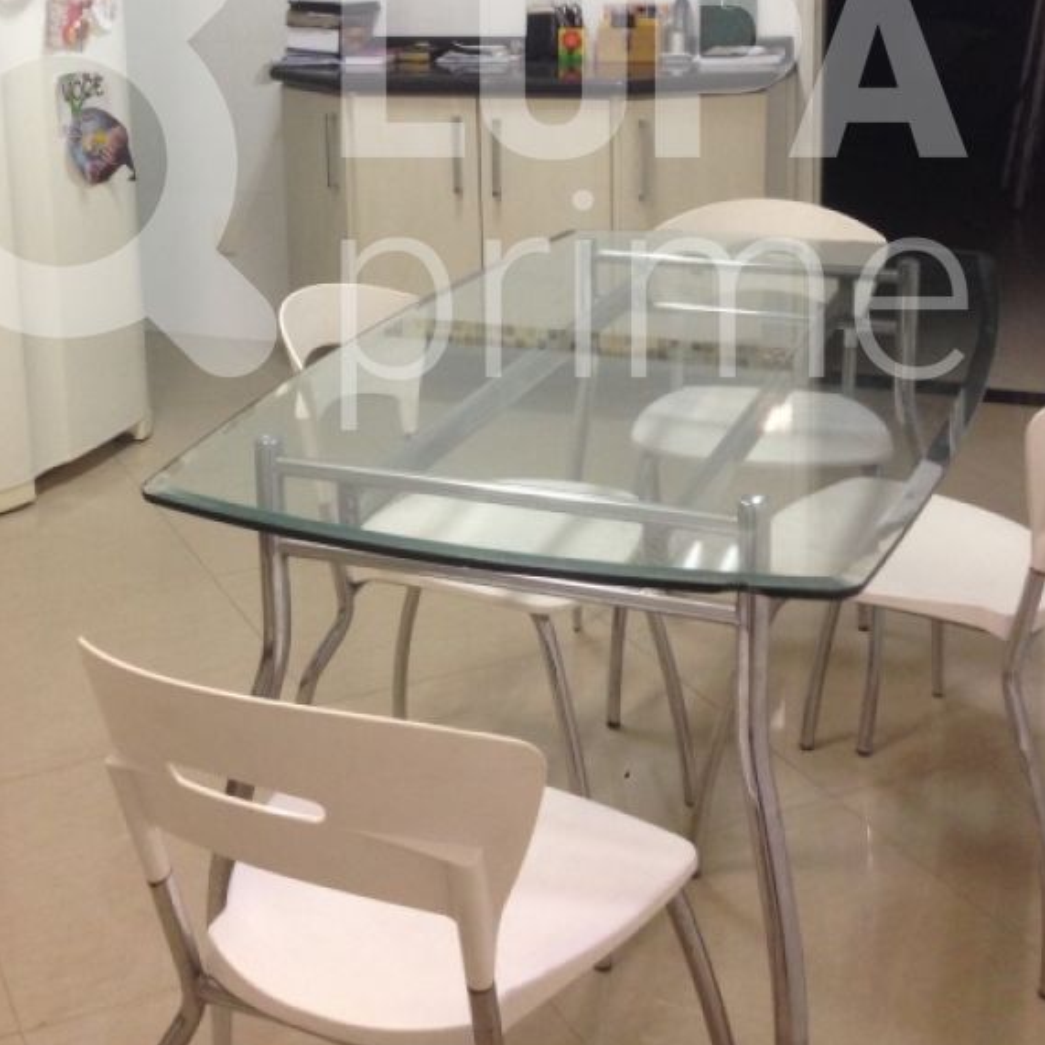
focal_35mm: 49
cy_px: 201
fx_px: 1674
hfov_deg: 34.6
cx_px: 419
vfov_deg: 33.6
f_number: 2.4
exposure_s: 1/20
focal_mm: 4.12
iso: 125
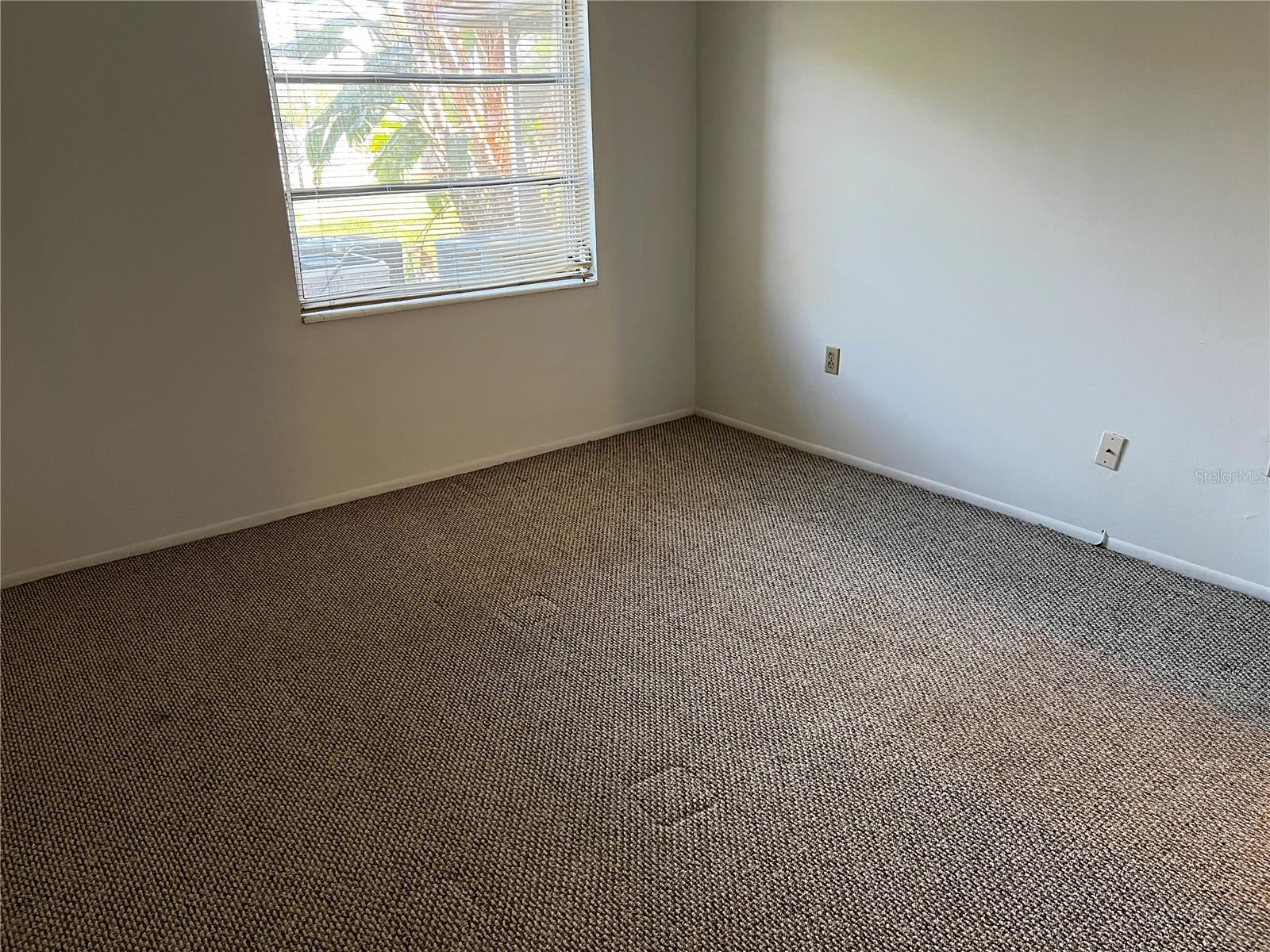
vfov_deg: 53.1
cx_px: 635
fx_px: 954
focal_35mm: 26
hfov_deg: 67.3
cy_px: 476
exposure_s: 1/60
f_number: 1.5
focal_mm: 5.7
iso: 125
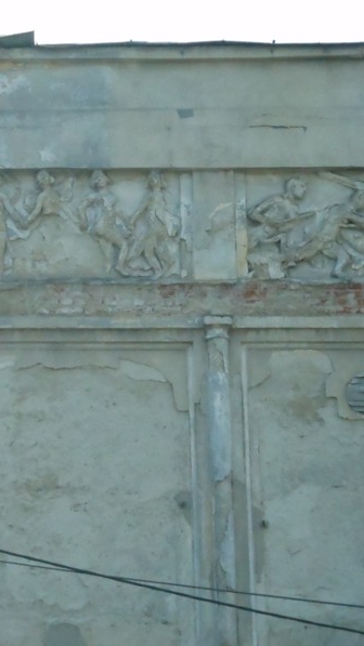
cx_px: -6
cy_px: 322
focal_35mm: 143
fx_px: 2453
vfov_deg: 15.0
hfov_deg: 8.4
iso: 800
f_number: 14.9
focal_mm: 17.5
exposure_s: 1/320
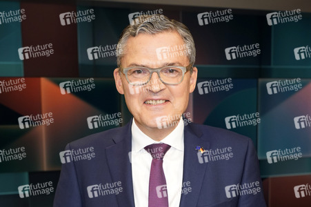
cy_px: 104
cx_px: 156
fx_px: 363
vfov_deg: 31.8
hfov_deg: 46.4
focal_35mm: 42
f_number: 5.6
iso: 2000
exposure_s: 1/160
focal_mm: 42
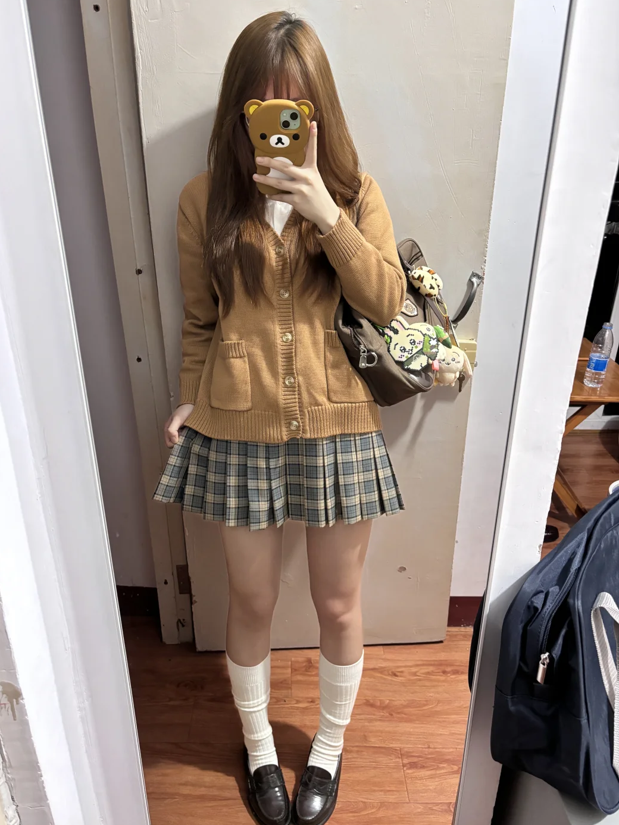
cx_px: 298
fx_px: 644
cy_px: 415
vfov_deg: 65.3
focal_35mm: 27
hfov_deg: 51.3
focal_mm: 5.96
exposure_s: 1/50
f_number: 1.6
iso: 500
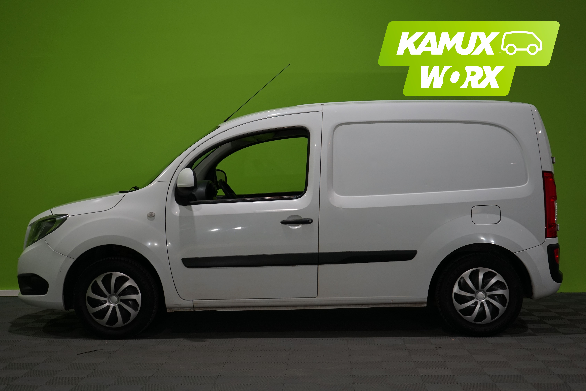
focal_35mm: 52
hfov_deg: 38.2
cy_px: 196
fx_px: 846
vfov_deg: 26.0
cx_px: 293
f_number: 5
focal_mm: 52
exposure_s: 1/160
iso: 800
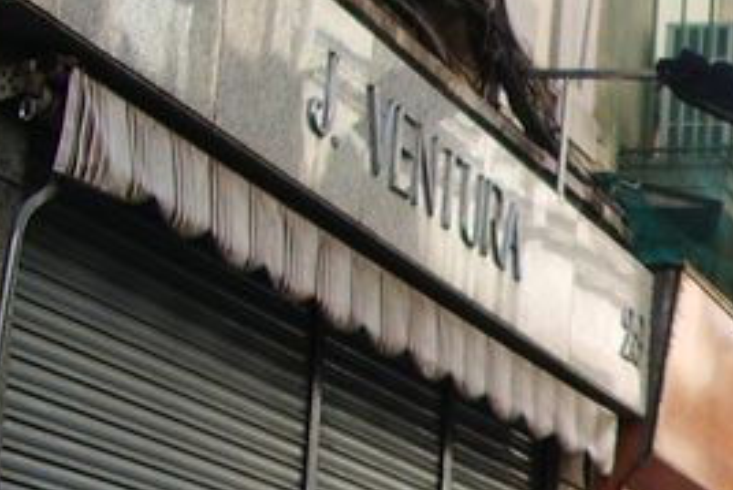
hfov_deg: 13.2
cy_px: 599
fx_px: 2832
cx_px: 1359
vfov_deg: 9.7
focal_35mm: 139
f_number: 2.6
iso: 50
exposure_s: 1/125
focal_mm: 5.8
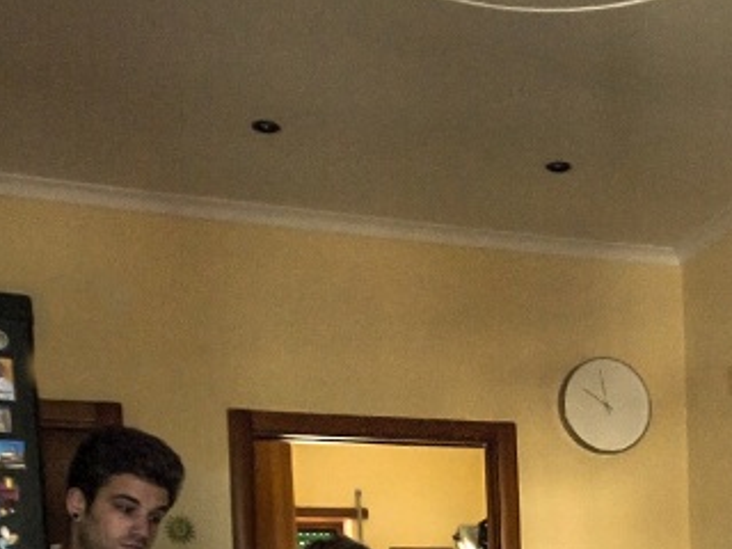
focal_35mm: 54
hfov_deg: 33.5
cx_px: 668
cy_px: 705
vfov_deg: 23.9
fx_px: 1142
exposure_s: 1/80
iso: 100
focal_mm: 10
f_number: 4
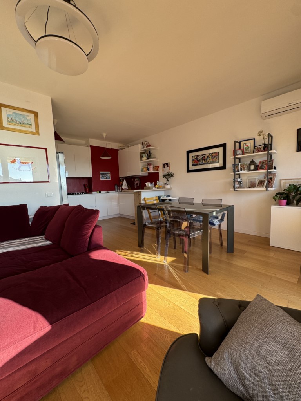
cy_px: 200
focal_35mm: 14
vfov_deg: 102.1
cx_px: 150
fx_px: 162
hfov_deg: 85.7
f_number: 2.2
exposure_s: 1/99
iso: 80
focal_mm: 2.22
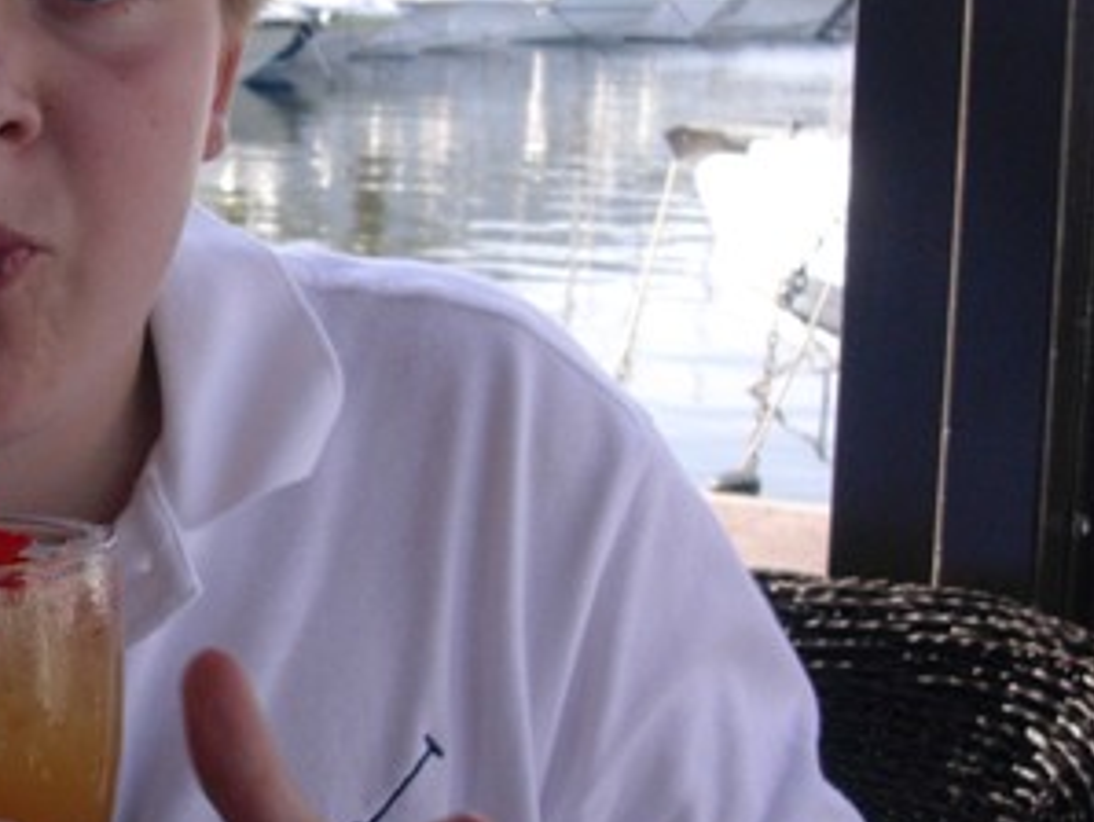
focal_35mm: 88
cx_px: 7
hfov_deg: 21.5
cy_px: 345
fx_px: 2783
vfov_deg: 16.8
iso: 70
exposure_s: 1/332
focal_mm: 6.2
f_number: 2.8
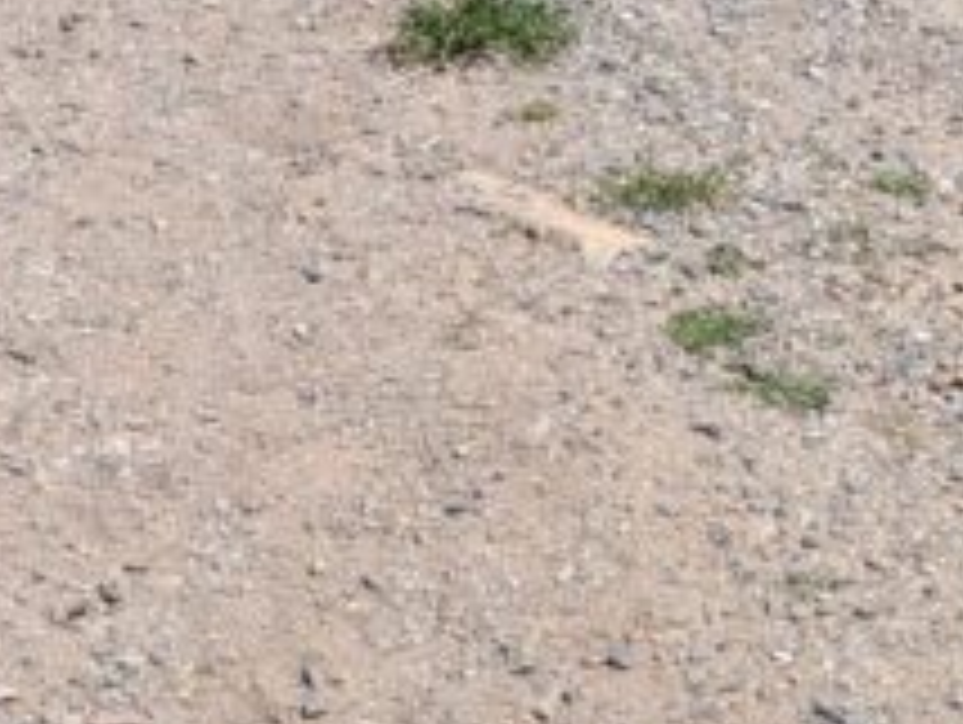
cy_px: -501
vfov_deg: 12.0
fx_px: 3203
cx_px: 657
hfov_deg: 17.0
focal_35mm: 115
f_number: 1.85
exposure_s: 1/1715
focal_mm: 6.81
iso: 47
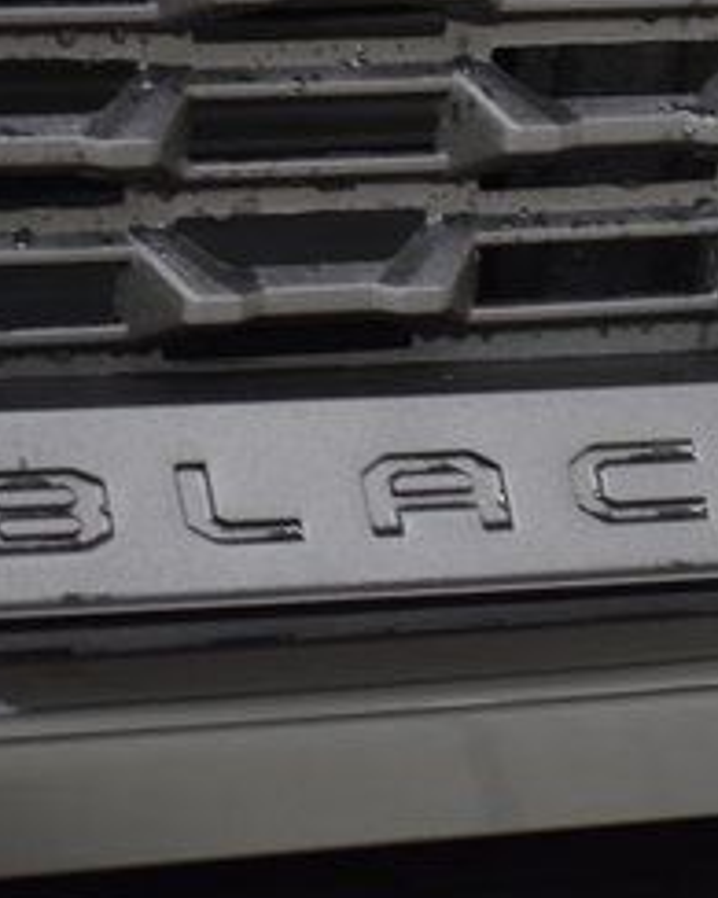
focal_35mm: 259
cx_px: 747
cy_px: 447
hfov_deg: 6.0
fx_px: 6884
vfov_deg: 7.5
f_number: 2.8
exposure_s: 1/40
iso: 1600
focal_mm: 70
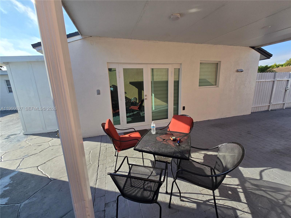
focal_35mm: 13
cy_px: 109
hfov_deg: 106.2
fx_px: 109
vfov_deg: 89.9
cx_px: 146
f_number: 2.2
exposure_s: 1/1422
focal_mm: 2.2
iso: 50
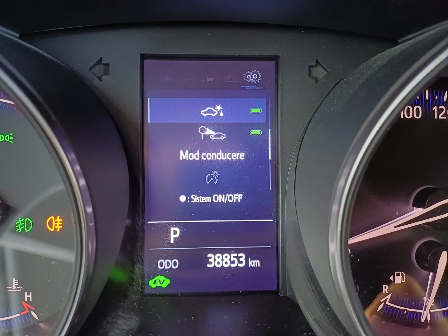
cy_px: 168
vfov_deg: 54.9
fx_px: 324
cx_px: 224
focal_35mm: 25
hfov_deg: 69.4
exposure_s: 1/20
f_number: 1.8
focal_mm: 4.65
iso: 1250
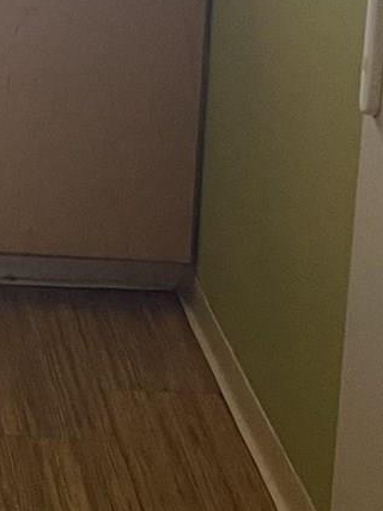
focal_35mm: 135
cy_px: -147
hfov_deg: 9.7
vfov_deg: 14.1
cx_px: -553
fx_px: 1993
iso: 160
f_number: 1.6
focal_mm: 5.1
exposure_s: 1/60
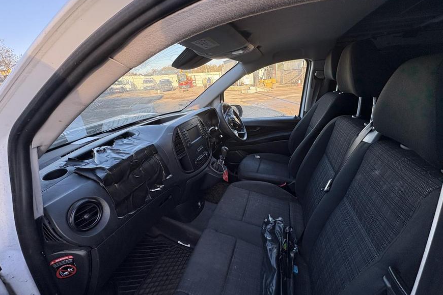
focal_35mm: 15
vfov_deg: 77.3
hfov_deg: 100.4
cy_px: 140
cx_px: 227
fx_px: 185
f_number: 2.2
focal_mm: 2.22
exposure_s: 1/135
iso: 80
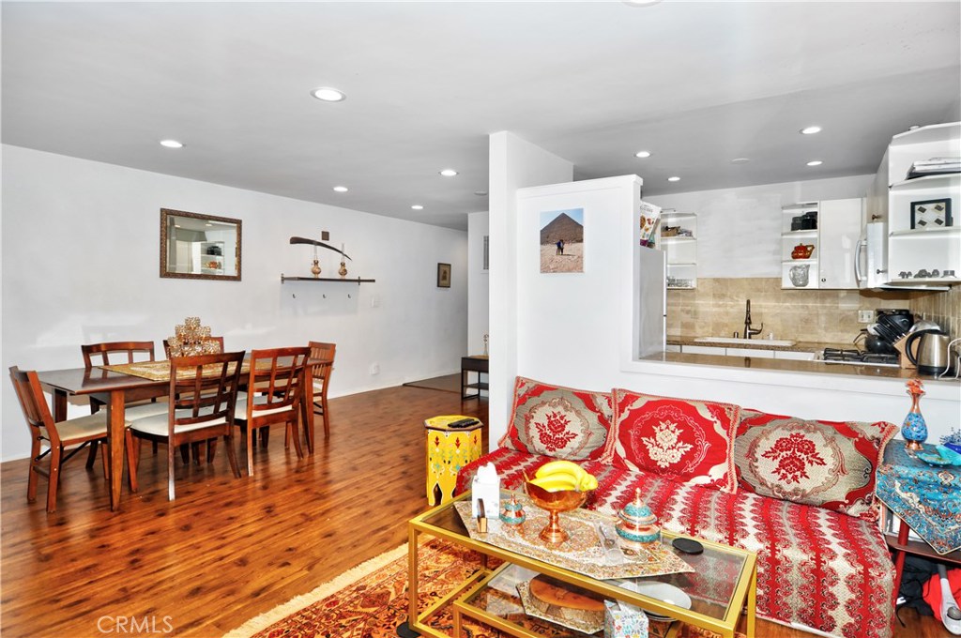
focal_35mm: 18
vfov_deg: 67.2
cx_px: 480
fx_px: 480
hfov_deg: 90.1
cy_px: 319
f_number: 6.3
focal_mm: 12
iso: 400
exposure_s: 1/125
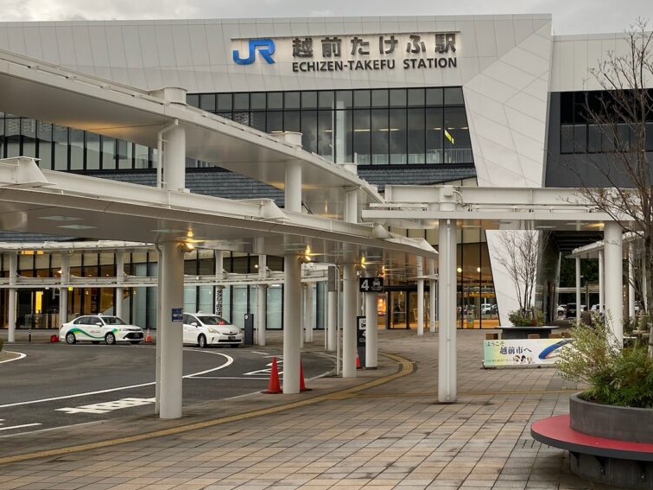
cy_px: 278
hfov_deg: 41.5
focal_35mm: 44
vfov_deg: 32.8
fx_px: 830
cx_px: 498
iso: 32
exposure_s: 1/149
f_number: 1.8
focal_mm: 4.25
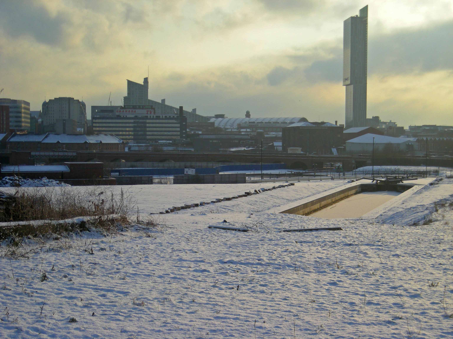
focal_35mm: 76
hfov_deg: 25.7
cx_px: 226
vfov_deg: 19.4
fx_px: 995
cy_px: 170
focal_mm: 12.3
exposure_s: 1/132
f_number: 7.8
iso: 50
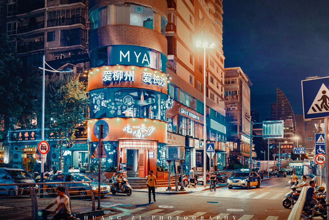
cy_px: 112
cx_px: 160
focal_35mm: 36
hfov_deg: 53.1
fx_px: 329
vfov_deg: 36.9
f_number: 2
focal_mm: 35
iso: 400
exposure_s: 1/100
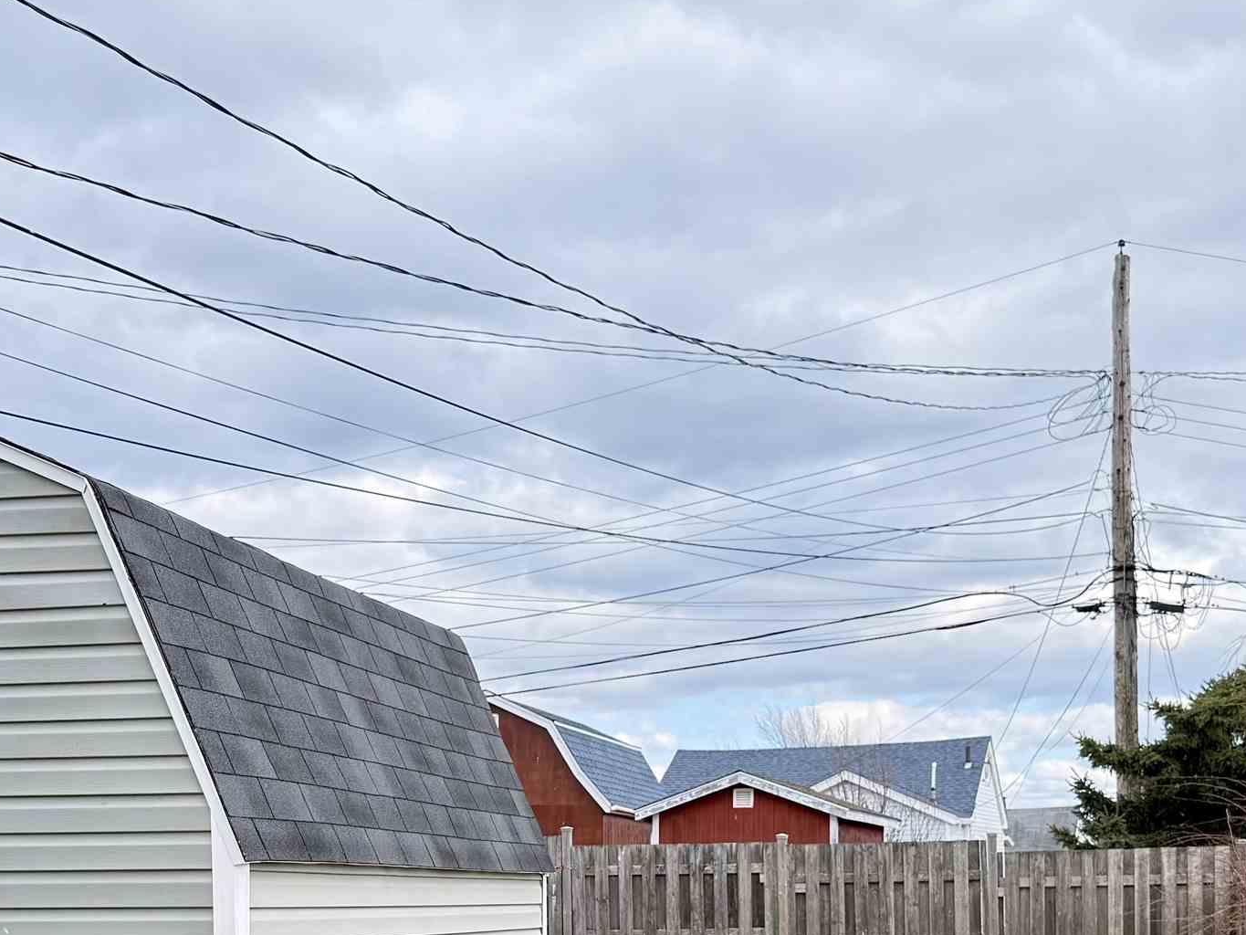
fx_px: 1944
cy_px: 867
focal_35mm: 54
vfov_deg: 26.0
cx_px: 583
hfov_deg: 35.5
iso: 100
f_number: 1.78
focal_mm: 6.76
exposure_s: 1/1091
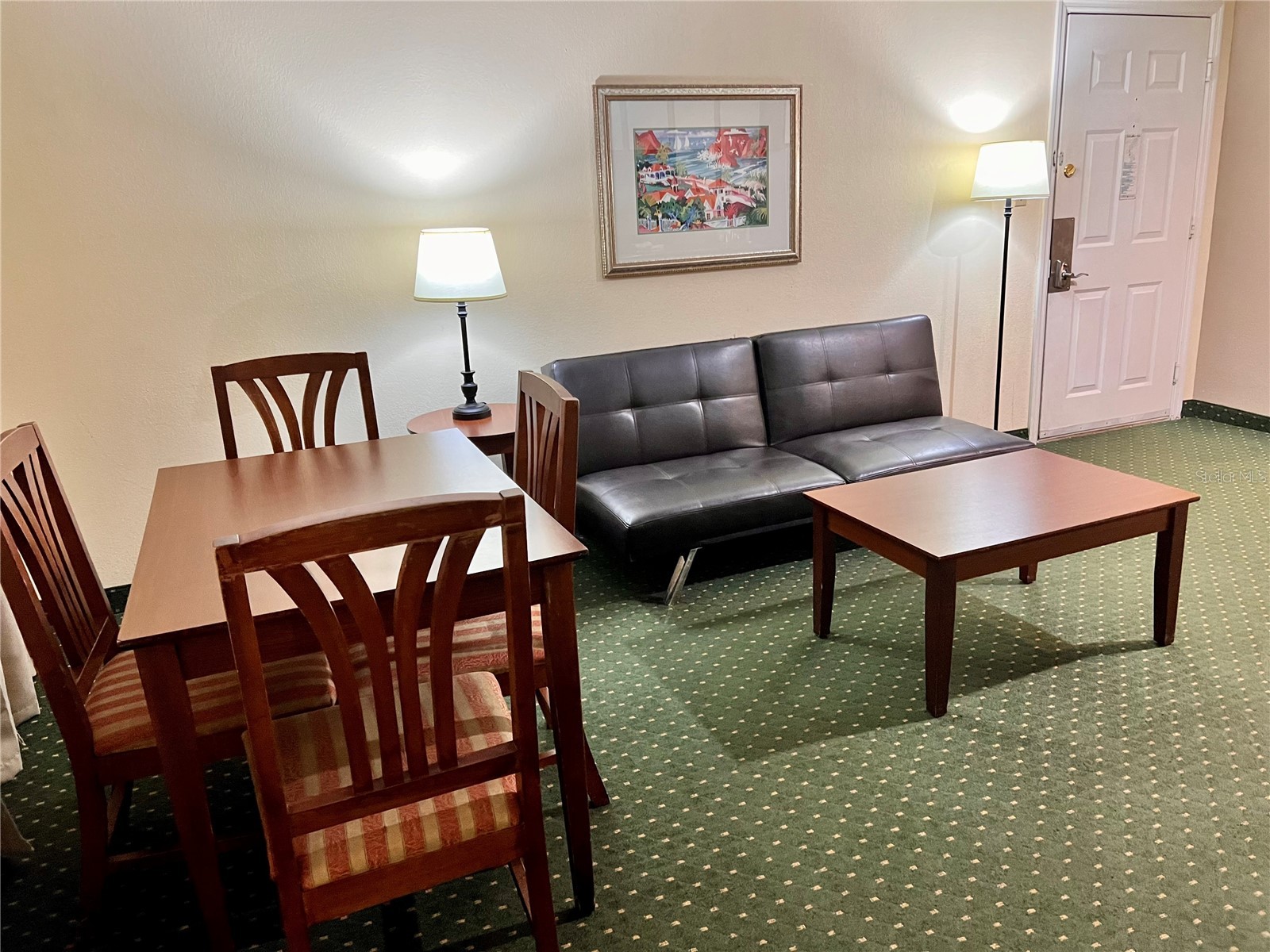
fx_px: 954
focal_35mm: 26
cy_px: 476
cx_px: 635
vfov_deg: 53.1
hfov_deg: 67.3
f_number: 1.5
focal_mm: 5.7
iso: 320
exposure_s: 1/60
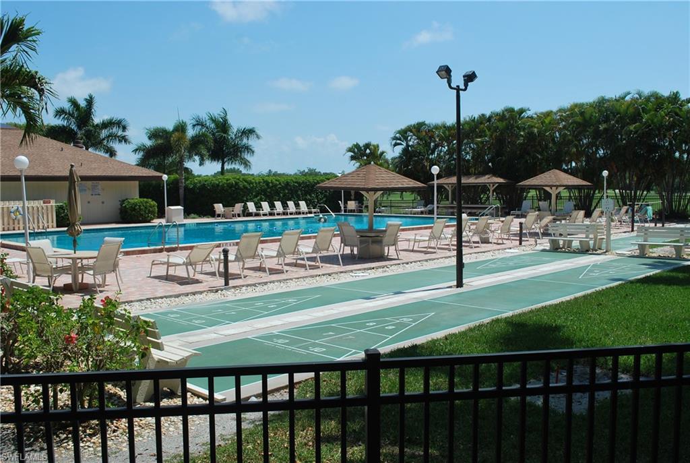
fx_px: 634
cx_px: 345
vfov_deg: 40.1
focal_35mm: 33
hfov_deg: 57.1
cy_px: 232
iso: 100
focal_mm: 22
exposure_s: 1/320
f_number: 9
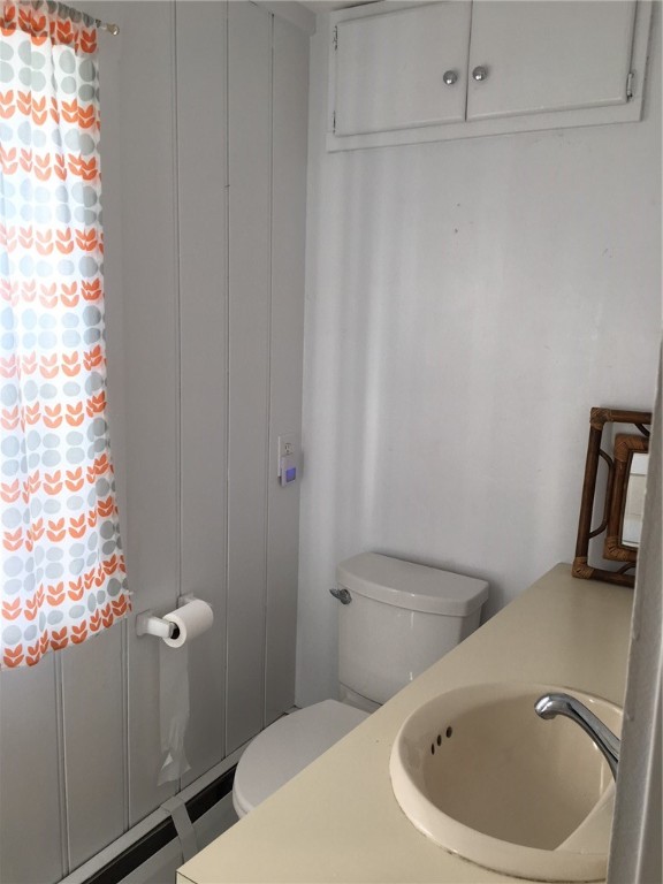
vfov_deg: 61.7
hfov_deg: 48.2
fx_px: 741
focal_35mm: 29
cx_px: 332
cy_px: 442
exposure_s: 1/60
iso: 25
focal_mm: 4.15
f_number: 2.2
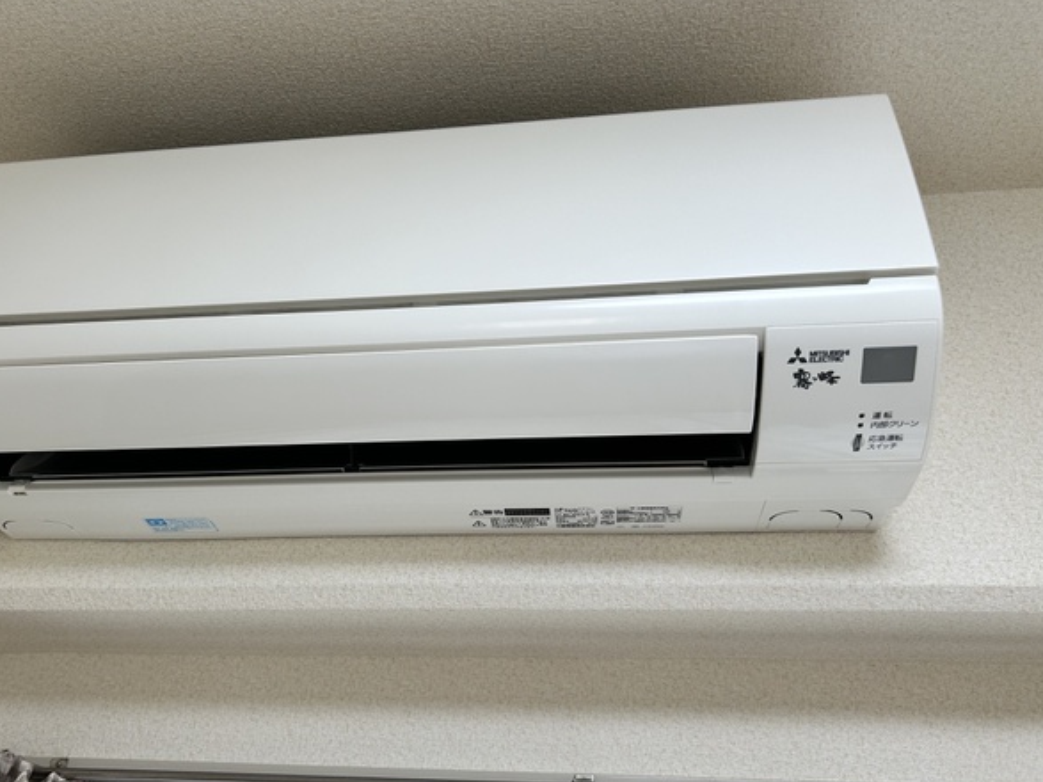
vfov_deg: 45.4
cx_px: 430
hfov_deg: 58.0
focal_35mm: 31
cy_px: 385
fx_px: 934
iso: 64
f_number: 1.5
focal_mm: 5.7
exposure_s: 1/120
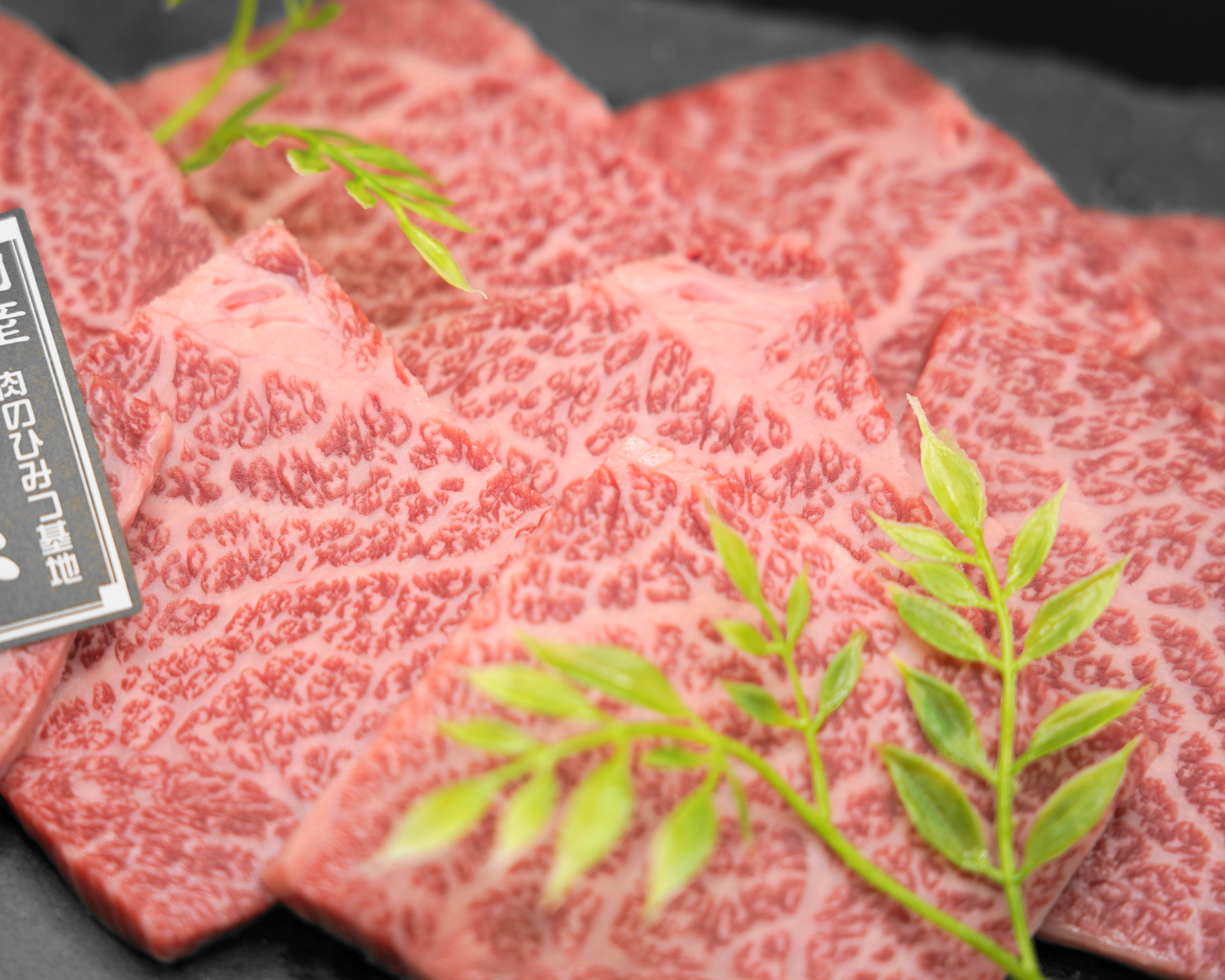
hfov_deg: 18.1
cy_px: 481
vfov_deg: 14.5
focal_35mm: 106
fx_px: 3843
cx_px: 495
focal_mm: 89
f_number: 4.5
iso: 100
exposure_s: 1/200
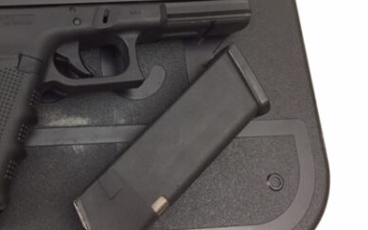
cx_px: 86
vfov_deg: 26.5
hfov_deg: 40.5
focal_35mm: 48
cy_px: 58
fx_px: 481
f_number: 2.2
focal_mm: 4.15
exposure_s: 1/30
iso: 125
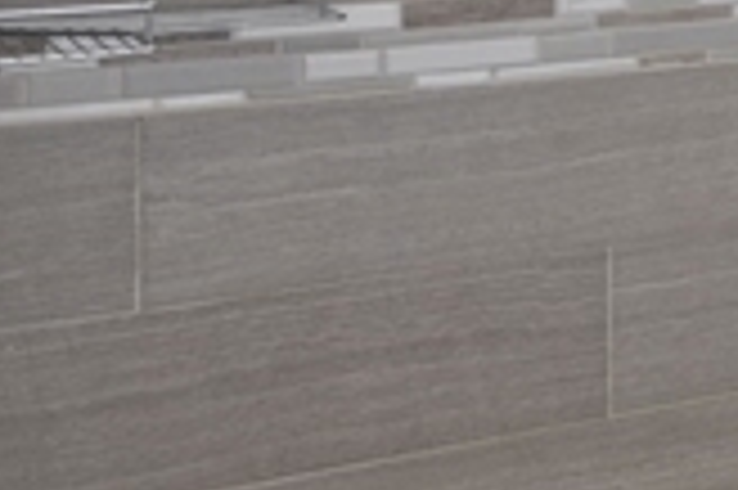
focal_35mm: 100
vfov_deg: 12.9
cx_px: 1971
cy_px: -249
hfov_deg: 12.9
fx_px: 2048
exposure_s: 1/10
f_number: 7.1
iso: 320
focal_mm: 16
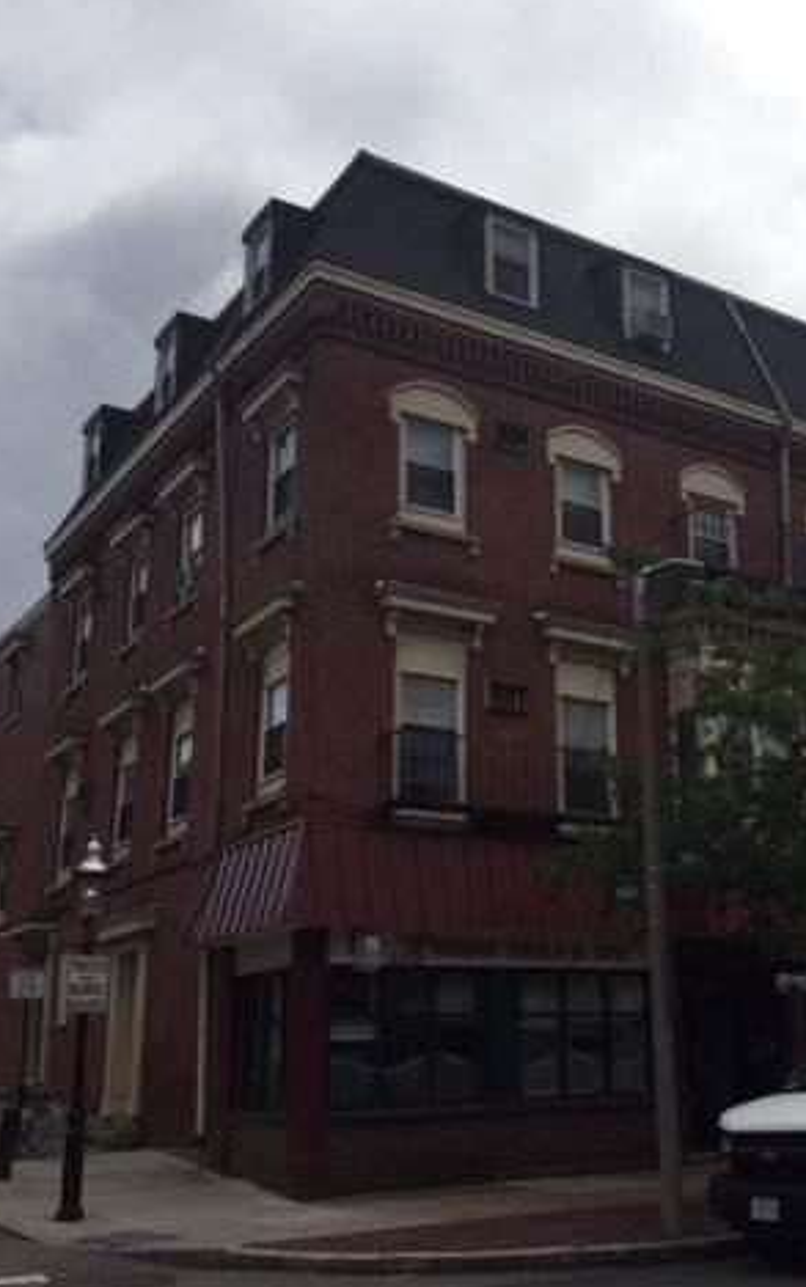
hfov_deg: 29.8
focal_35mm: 42
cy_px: 646
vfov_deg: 47.2
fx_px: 1474
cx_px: 660
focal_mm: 4.15
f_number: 2.2
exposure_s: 1/6623
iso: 32
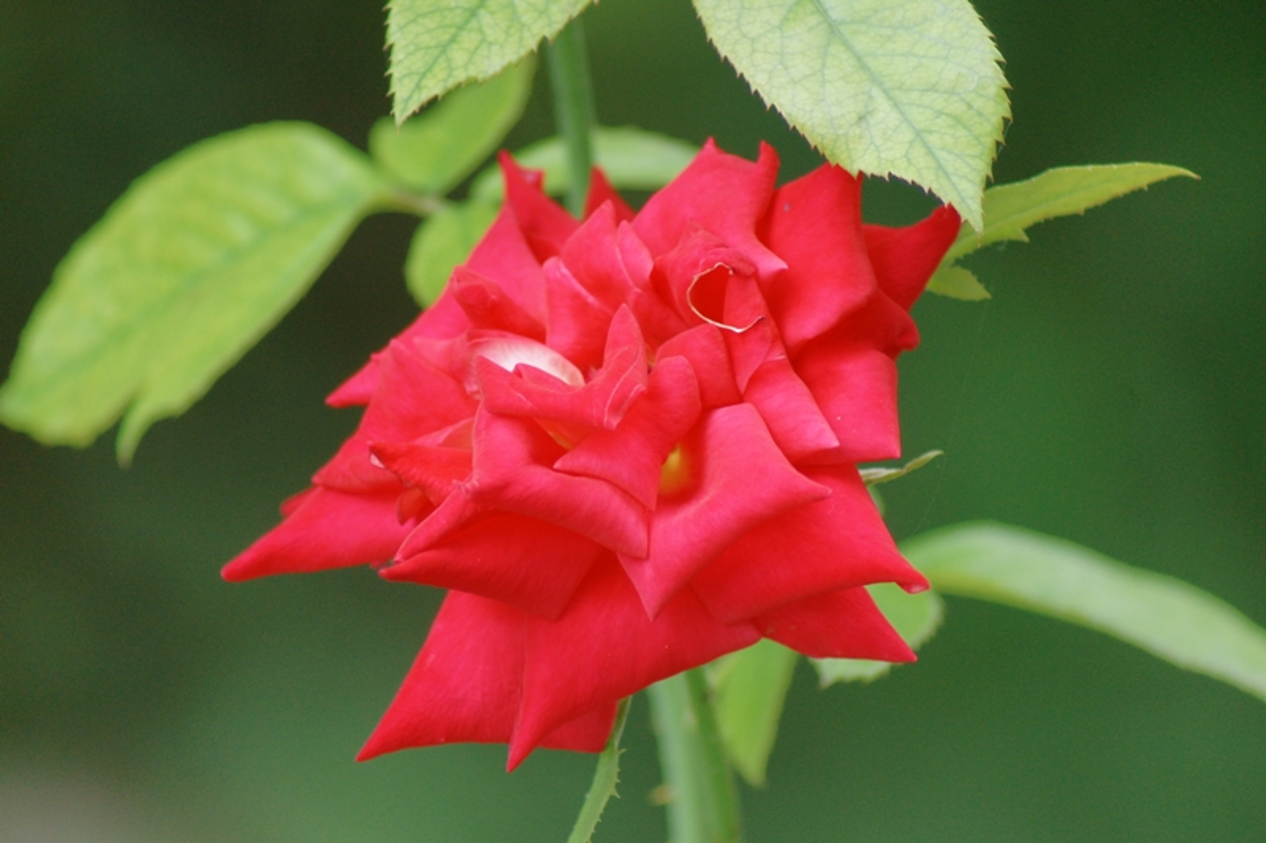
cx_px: 633
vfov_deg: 3.3
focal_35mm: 420
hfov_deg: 4.9
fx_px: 14766
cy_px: 422
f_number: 5.6
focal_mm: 280
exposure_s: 1/200
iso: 320
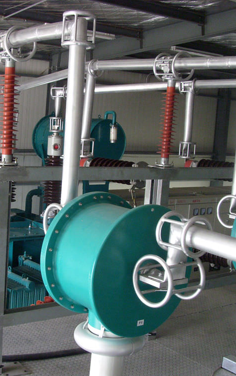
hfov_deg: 24.5
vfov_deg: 38.9
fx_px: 535
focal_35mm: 52
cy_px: 190
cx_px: 51
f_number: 3.5
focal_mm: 6
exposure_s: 1/45
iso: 200
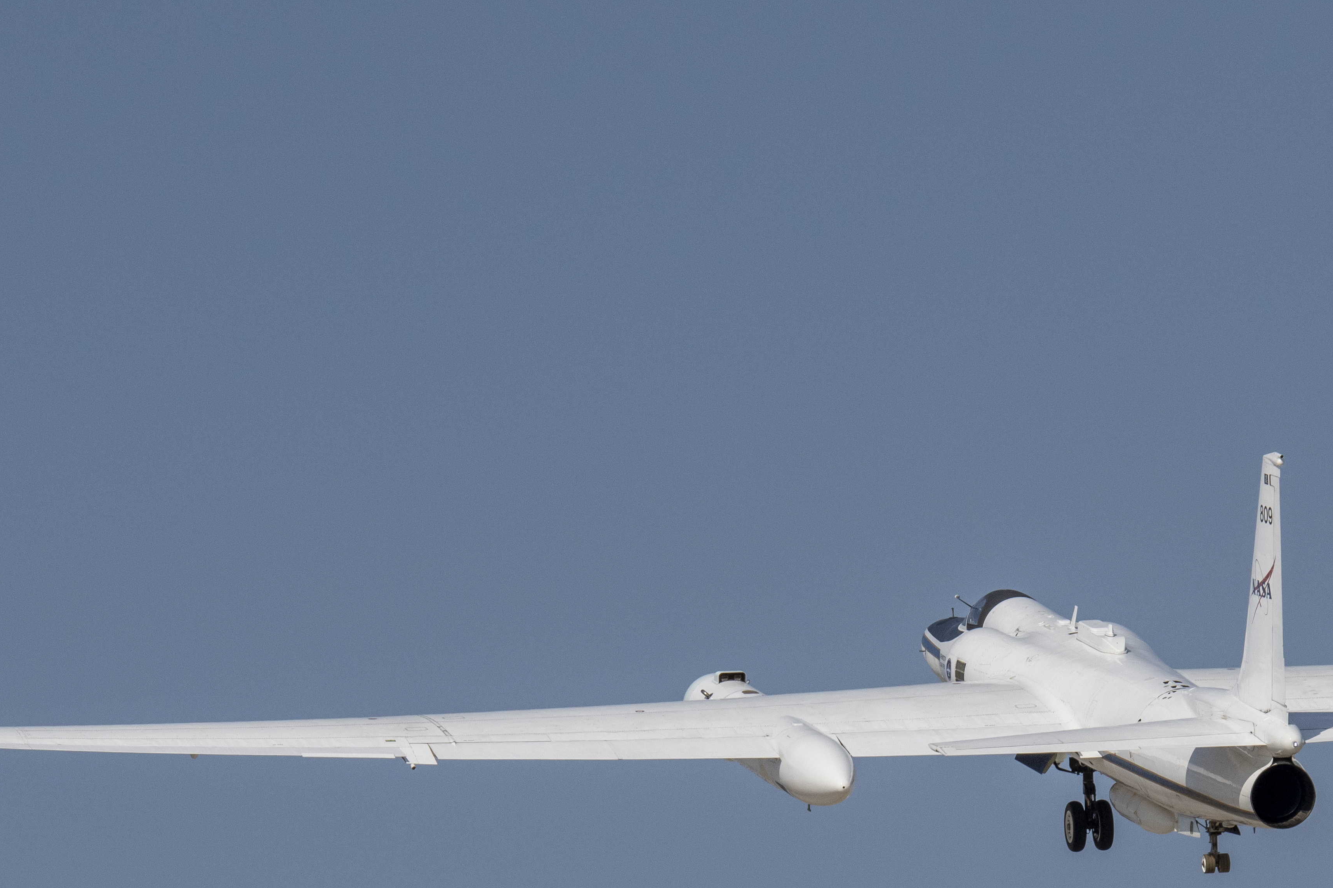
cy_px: 767
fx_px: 17363
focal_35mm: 469
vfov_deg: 2.9
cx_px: 998
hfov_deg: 4.4
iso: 320
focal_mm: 195
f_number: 13
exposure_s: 1/2000
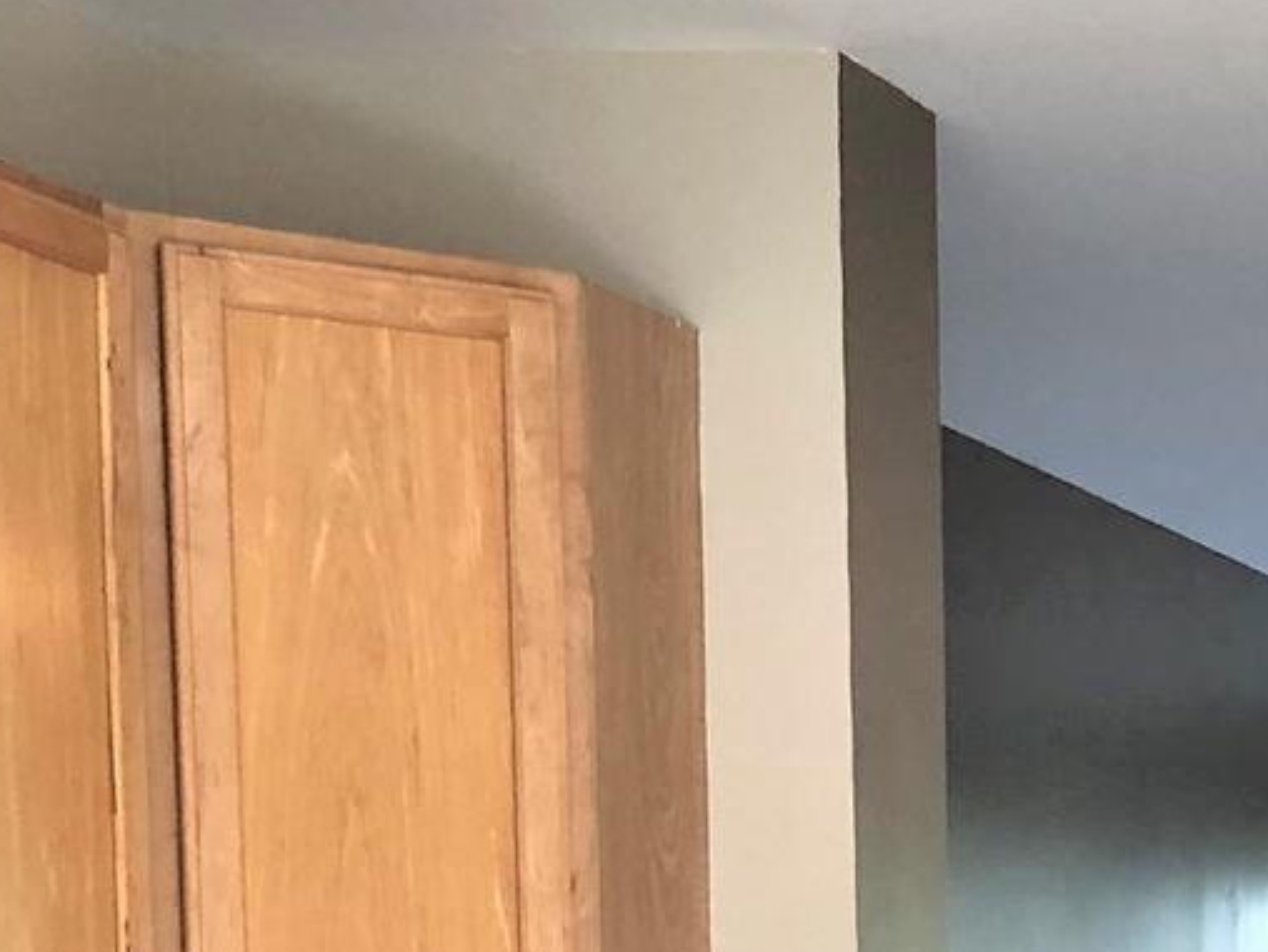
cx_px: 2326
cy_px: 1427
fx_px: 4142
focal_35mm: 113
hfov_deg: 15.0
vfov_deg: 12.5
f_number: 1.8
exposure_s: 1/30
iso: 20
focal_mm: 4
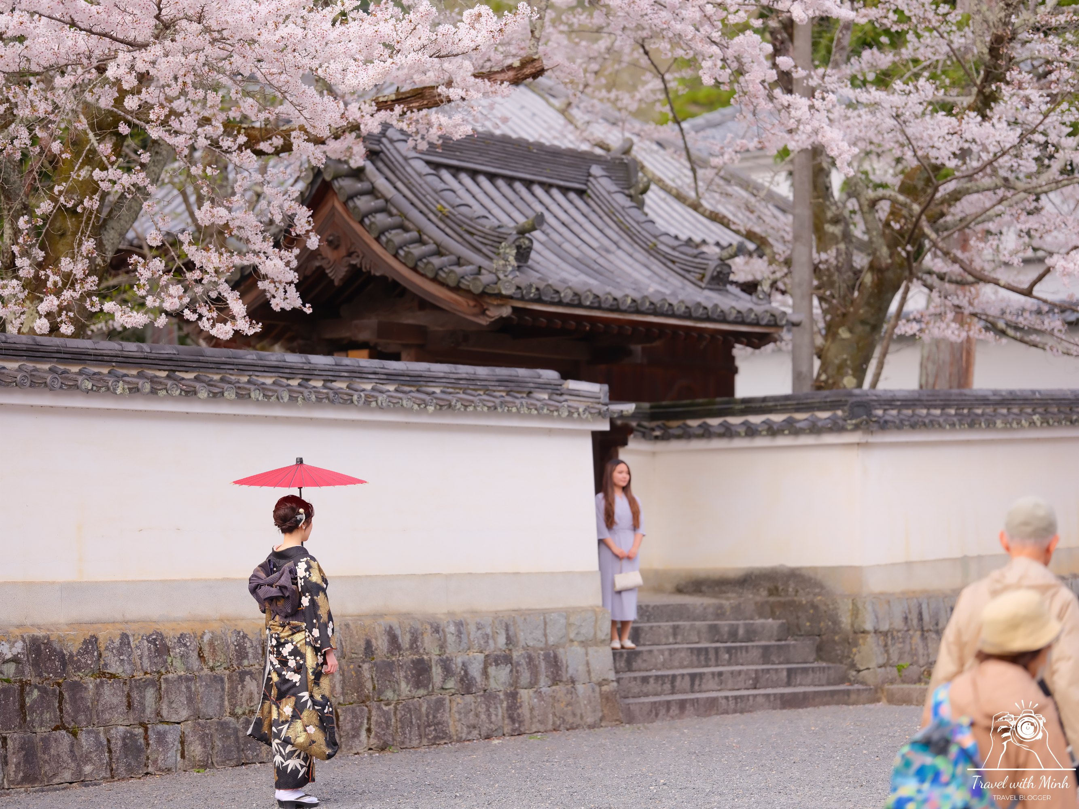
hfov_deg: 22.5
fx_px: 2712
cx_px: 540
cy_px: 404
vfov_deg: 17.0
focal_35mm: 87
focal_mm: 110
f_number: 2
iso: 200
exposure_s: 1/500
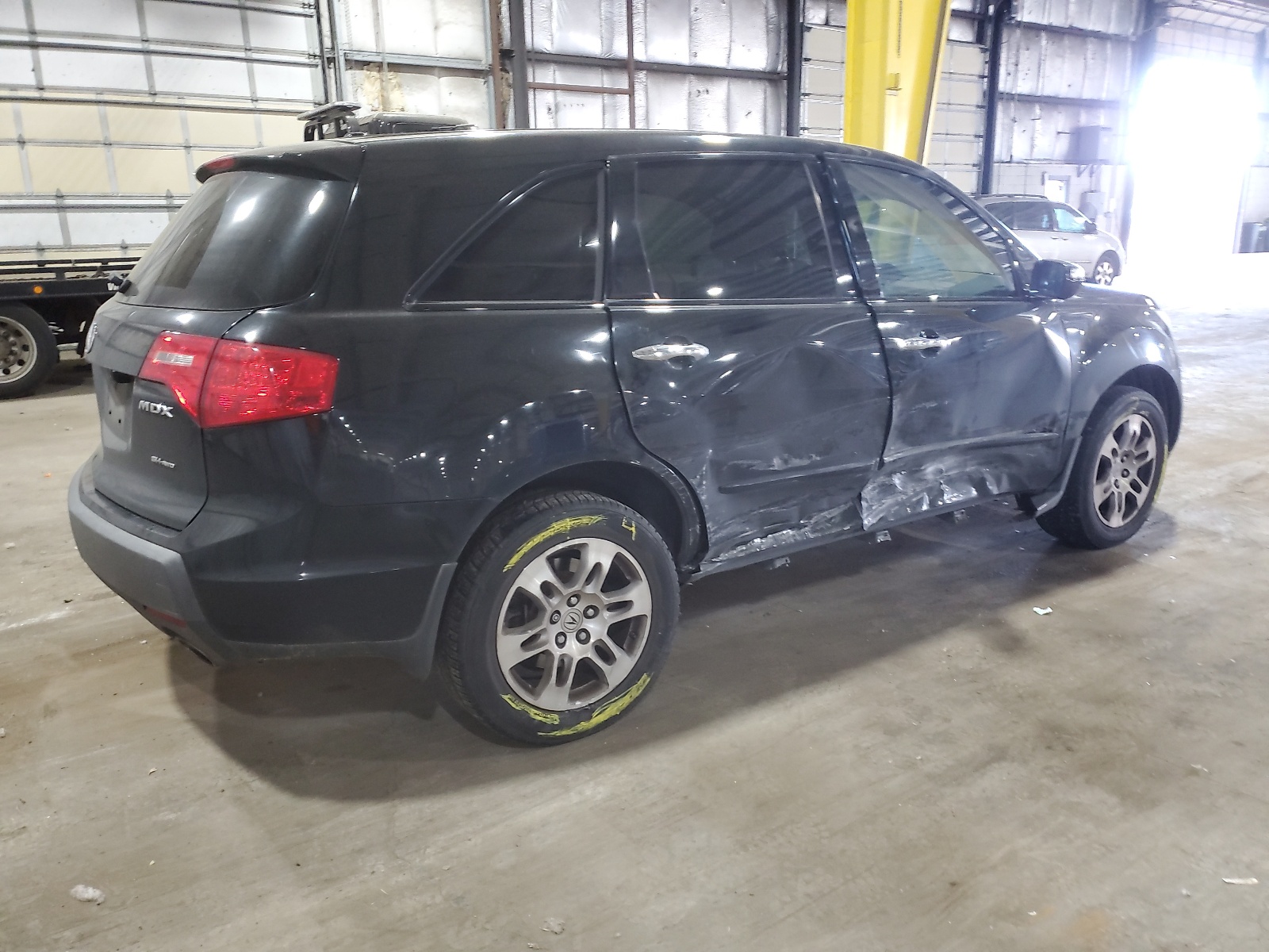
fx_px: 953
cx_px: 634
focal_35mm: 26
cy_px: 476
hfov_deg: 67.3
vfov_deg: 53.1
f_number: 1.5
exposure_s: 1/40
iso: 330
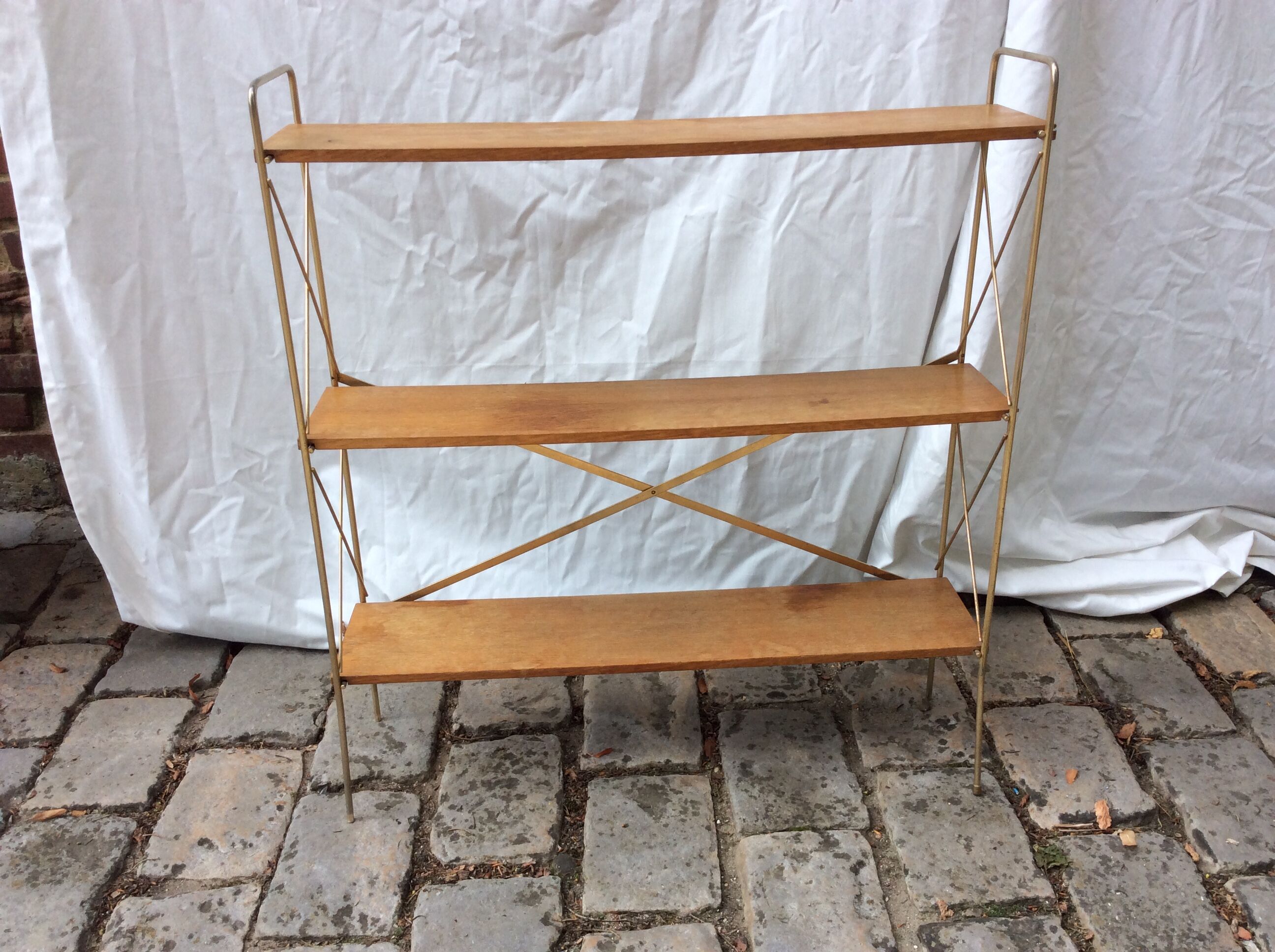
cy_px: 476
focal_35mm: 32
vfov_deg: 44.1
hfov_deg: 56.9
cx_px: 638
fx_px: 1177
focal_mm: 3.3
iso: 32
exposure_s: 1/392
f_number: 2.4
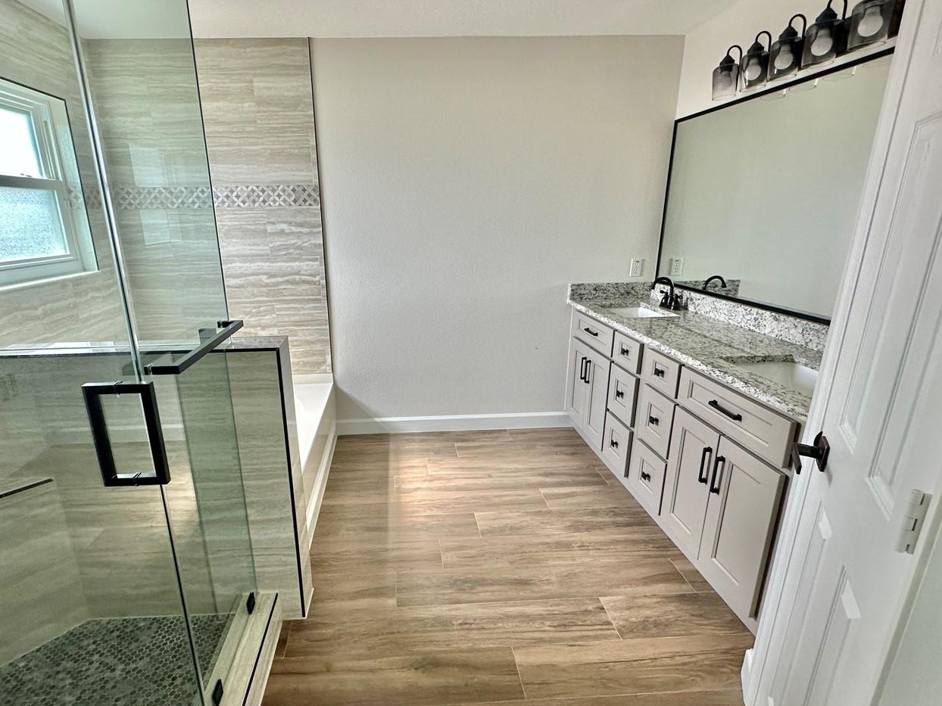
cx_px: 413
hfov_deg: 87.3
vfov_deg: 71.6
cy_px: 358
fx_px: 490
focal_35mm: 18
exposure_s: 1/120
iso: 160
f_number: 2.2
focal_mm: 2.22
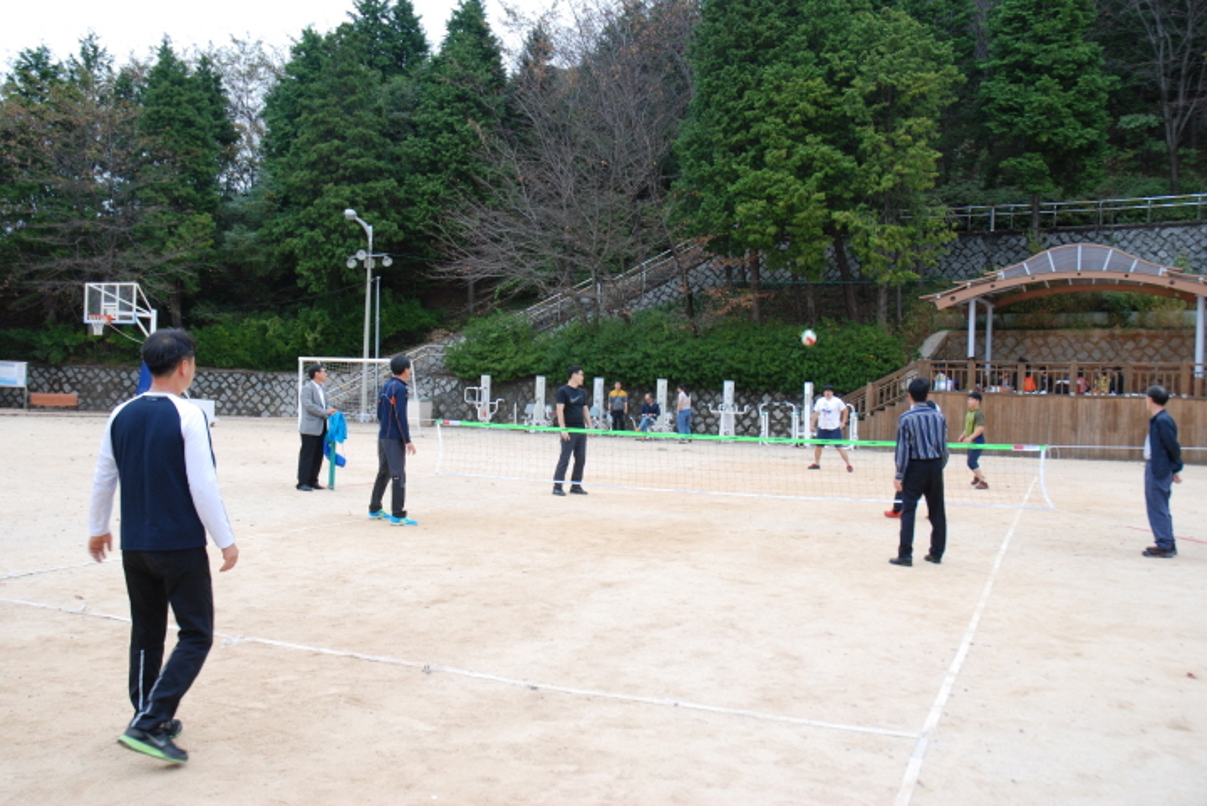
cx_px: 604
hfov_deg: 57.2
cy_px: 403
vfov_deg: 40.0
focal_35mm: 33
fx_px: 1107
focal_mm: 22
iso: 200
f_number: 5.6
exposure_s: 1/125
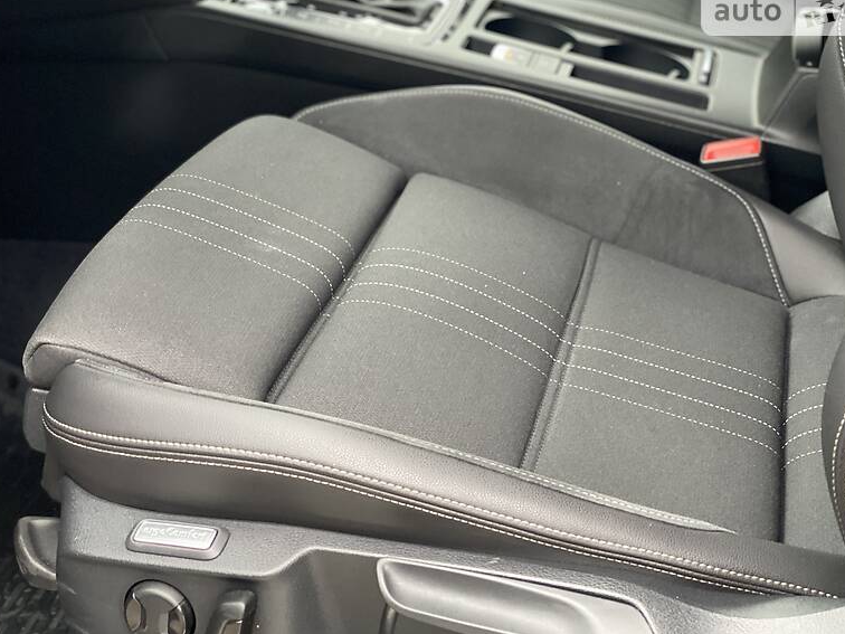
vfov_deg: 26.6
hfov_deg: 34.9
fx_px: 1343
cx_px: 431
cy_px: 310
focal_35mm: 55
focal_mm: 6
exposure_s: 1/63
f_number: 2
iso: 250
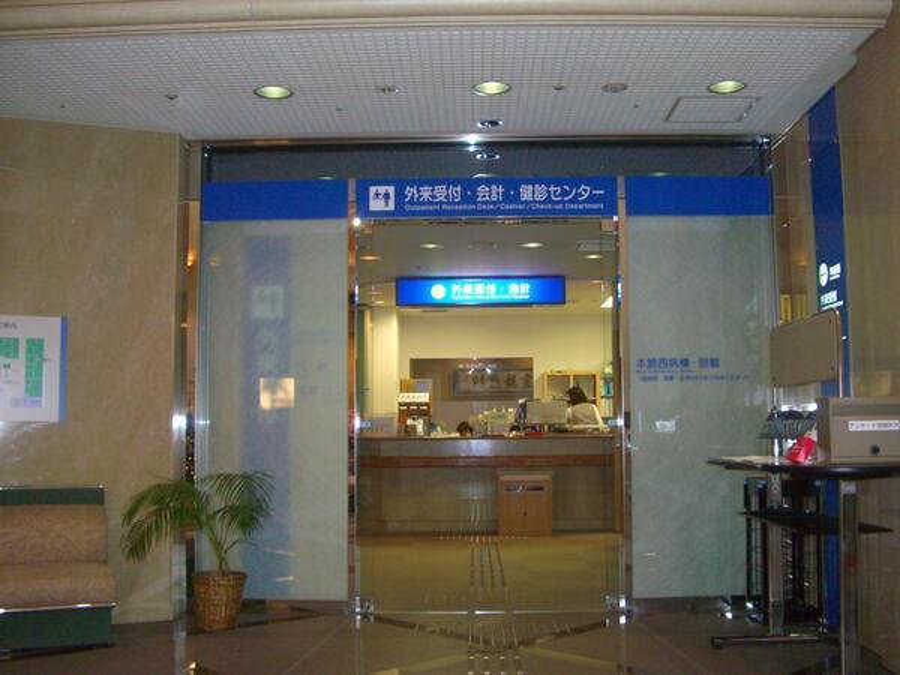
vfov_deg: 37.7
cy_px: 338
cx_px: 450
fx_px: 988
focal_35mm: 38
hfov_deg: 49.0
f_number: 2.8
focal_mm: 7.9
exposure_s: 1/60
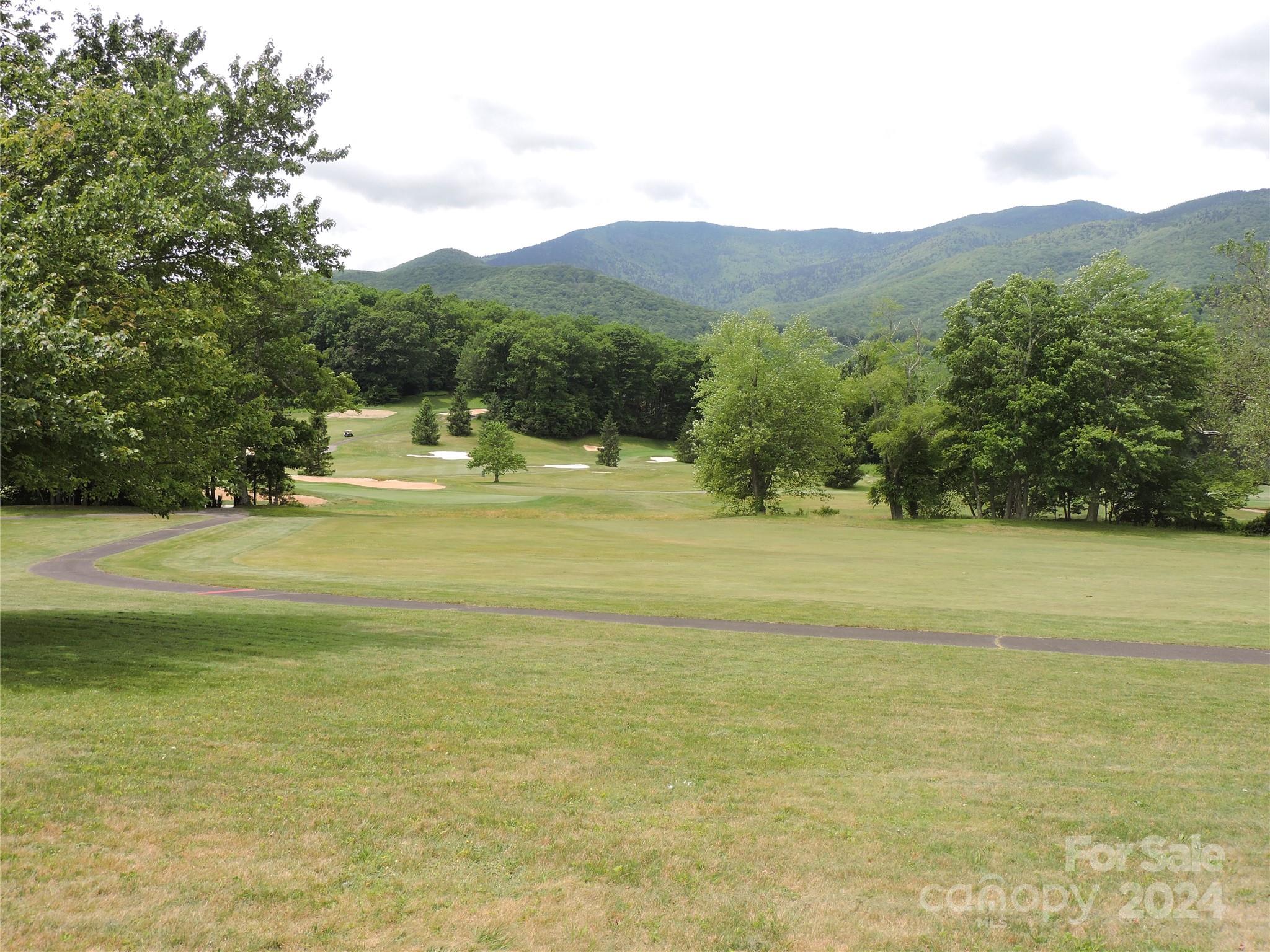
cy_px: 476
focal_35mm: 30
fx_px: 1101
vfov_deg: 46.8
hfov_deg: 60.0
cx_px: 635
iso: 100
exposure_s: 1/800
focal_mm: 5.4
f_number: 3.1
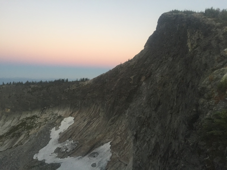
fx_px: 190
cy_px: 85
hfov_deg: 61.7
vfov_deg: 48.2
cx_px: 114
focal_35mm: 29
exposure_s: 1/30
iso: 50
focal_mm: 4.15
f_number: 2.2
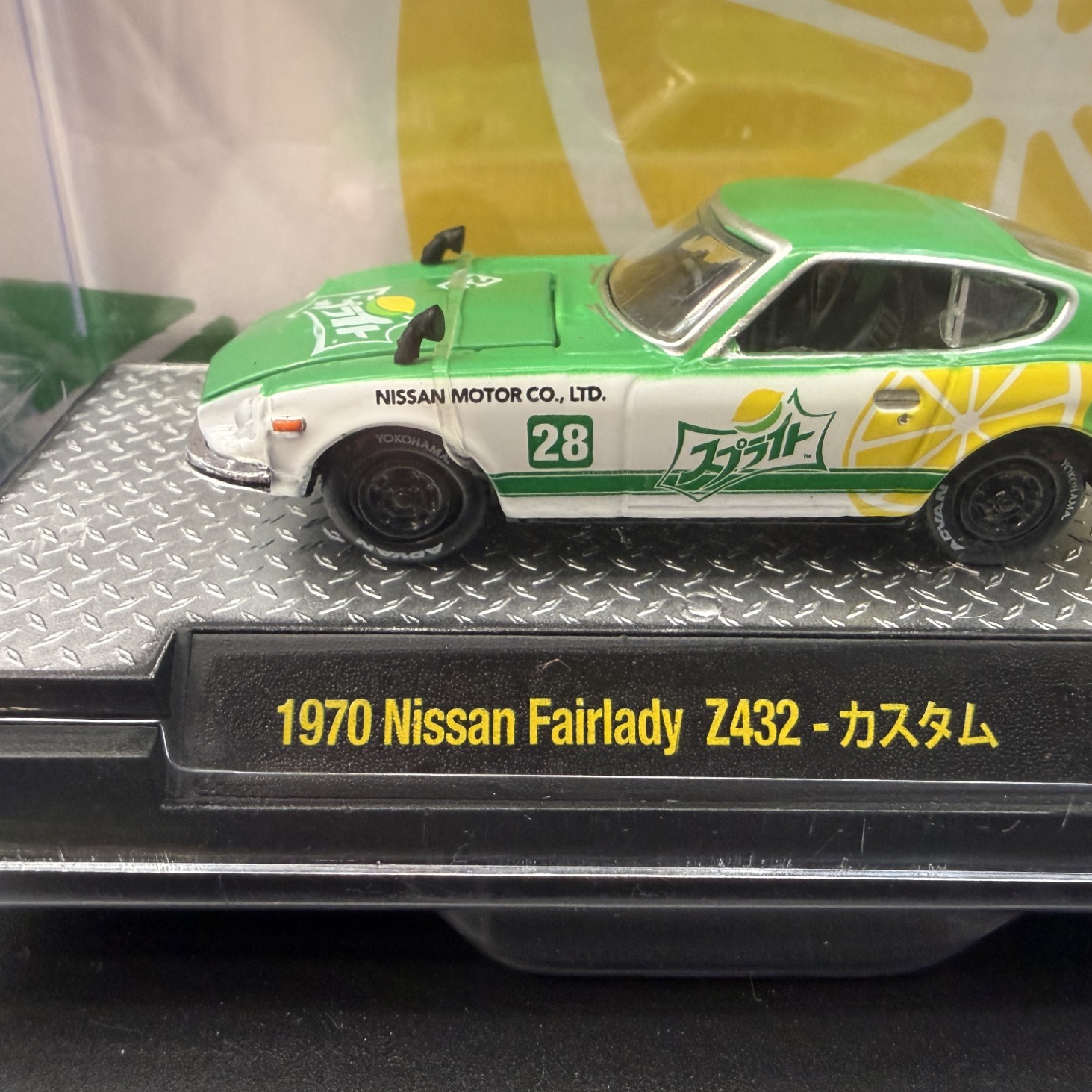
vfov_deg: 55.6
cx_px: 643
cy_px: 537
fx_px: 1035
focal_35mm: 29
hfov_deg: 55.3
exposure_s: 1/60
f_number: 2.2
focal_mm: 2.22
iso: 400
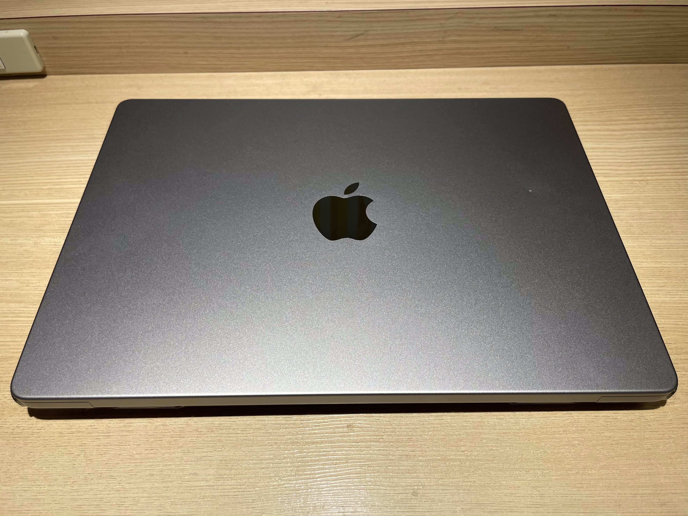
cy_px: 258
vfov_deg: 53.1
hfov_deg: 67.3
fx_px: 517
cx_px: 344
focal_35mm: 26
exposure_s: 1/120
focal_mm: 4.2
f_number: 1.6
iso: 40
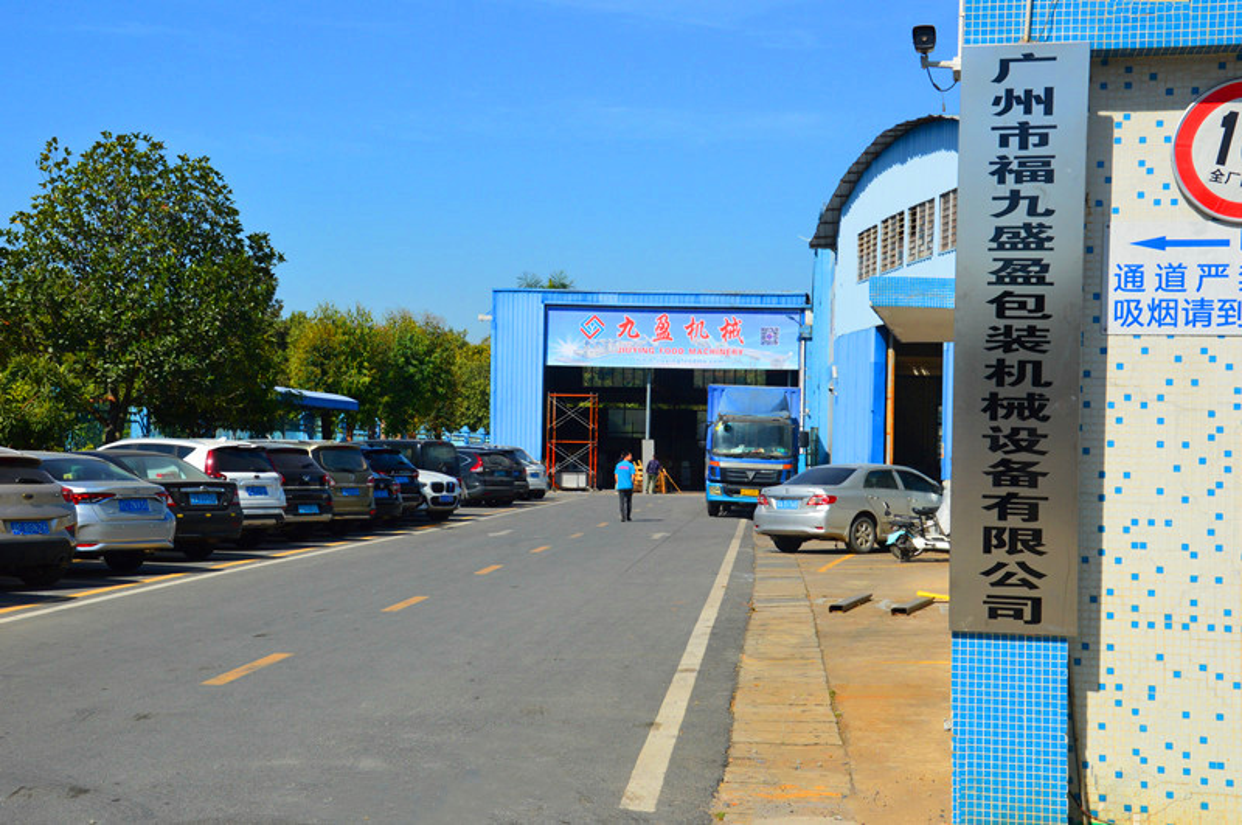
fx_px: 1964
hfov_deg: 35.1
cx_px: 621
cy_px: 412
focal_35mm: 57
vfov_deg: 23.7
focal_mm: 38
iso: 360
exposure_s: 1/500
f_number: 11
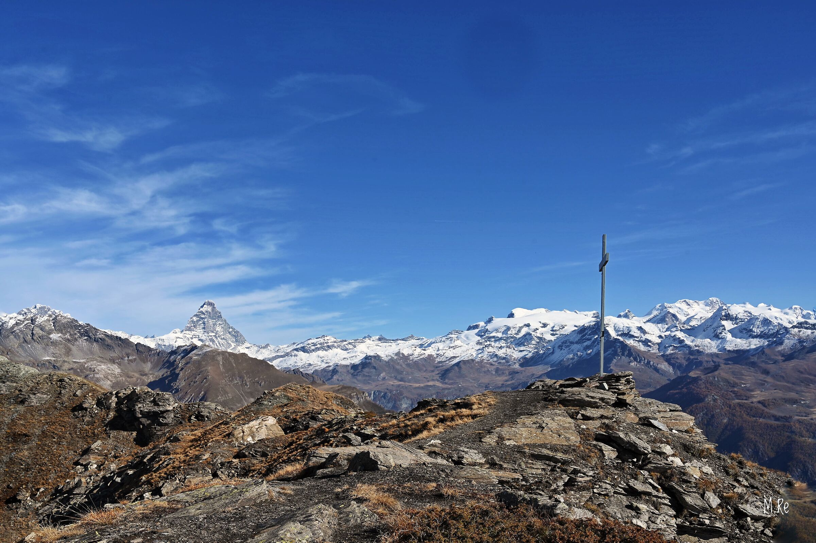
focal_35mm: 33
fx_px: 748
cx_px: 408
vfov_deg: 39.9
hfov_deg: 57.3
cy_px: 272
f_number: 11
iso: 100
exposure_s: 1/200
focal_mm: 33
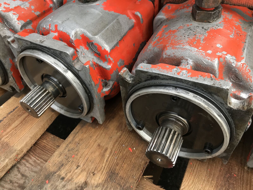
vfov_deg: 49.7
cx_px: 126
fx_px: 205
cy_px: 95
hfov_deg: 63.4
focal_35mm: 28
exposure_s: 1/422
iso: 20
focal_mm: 3.99
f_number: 1.8
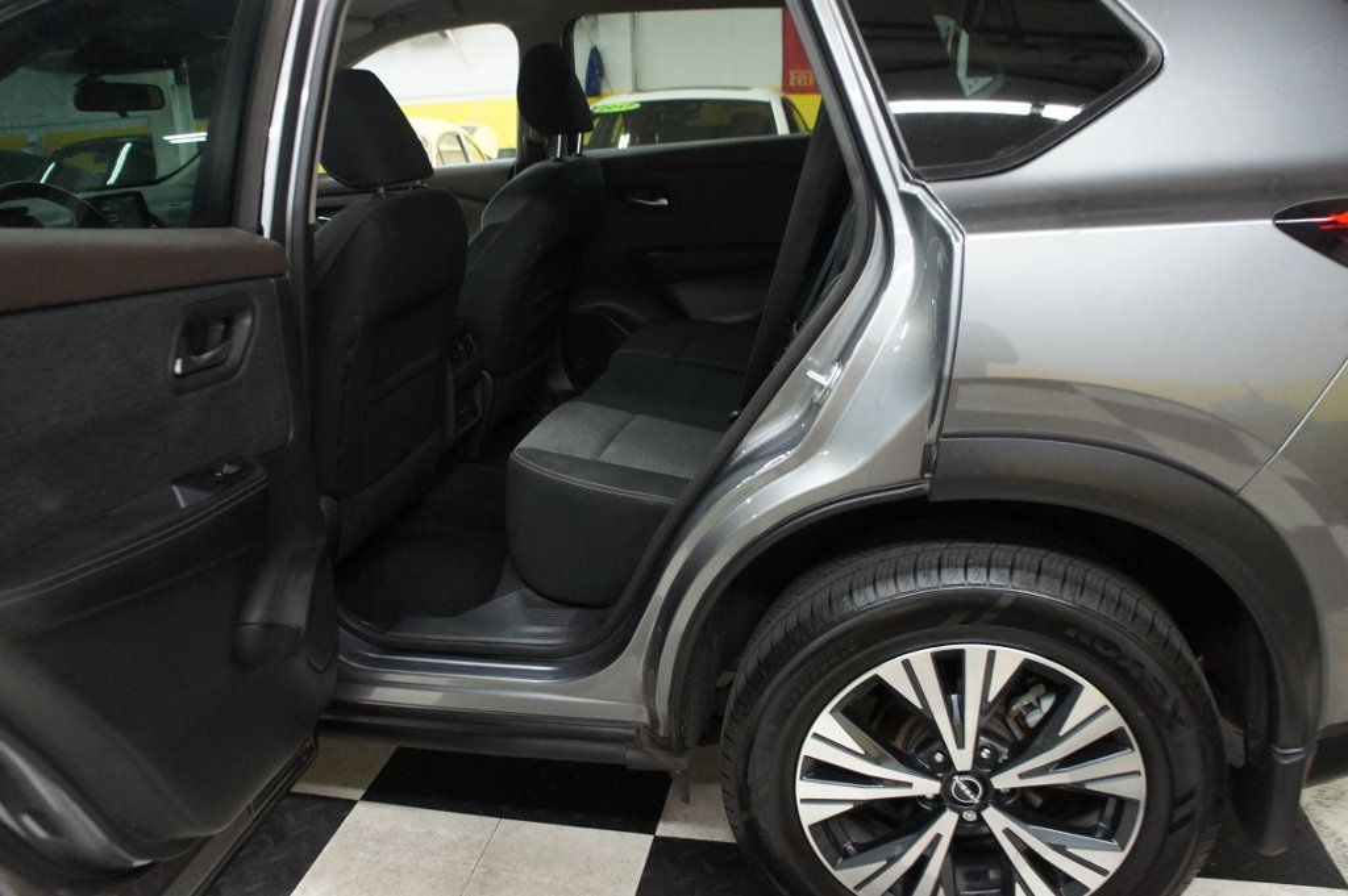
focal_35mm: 27
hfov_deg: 67.4
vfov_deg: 47.9
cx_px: 674
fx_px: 1010
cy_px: 448
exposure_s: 1/50
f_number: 3.5
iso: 1600
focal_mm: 18
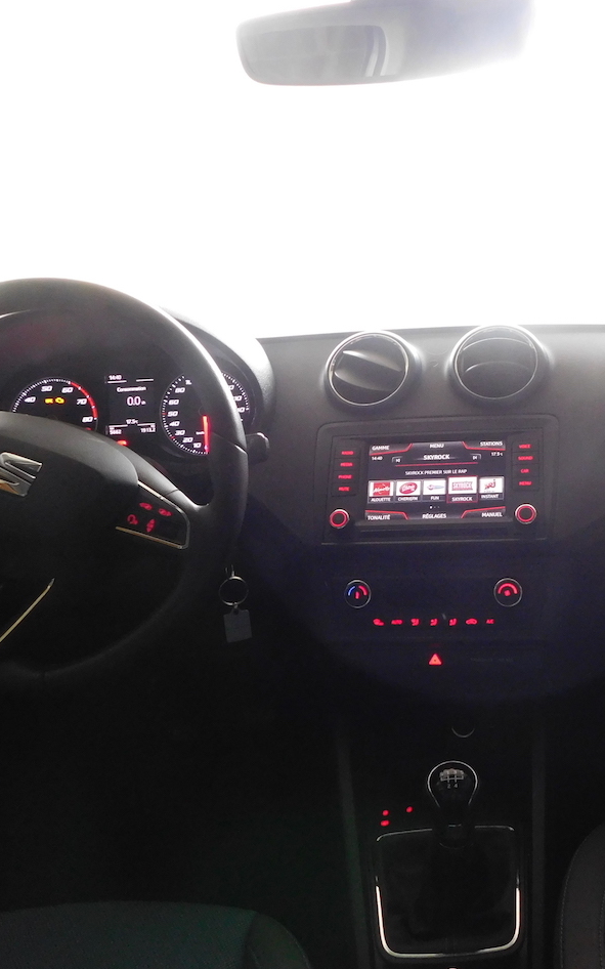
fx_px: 871
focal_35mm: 33
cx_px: 464
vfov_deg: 58.1
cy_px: 480
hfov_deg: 37.3
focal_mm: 4
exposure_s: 1/15
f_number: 3
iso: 400
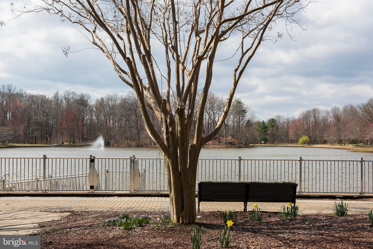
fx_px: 415
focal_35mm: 40
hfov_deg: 48.4
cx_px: 186
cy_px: 124
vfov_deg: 33.4
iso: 320
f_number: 11
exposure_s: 1/320
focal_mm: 40
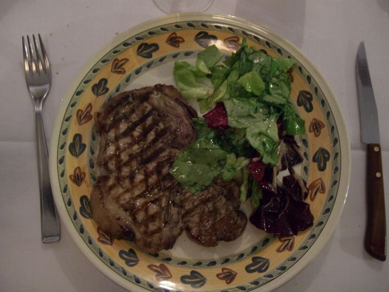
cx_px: 194
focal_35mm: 38
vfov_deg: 37.7
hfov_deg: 49.0
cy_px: 146
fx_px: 427
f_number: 2.8
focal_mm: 7.9
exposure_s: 1/6
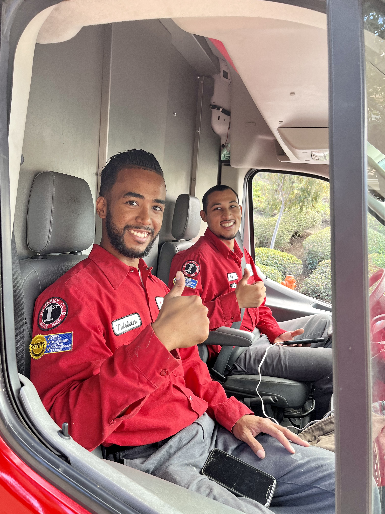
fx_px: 386
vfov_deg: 67.3
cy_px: 257
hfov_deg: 53.1
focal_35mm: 26
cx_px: 192
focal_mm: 5.1
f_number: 1.6
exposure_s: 1/121
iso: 100
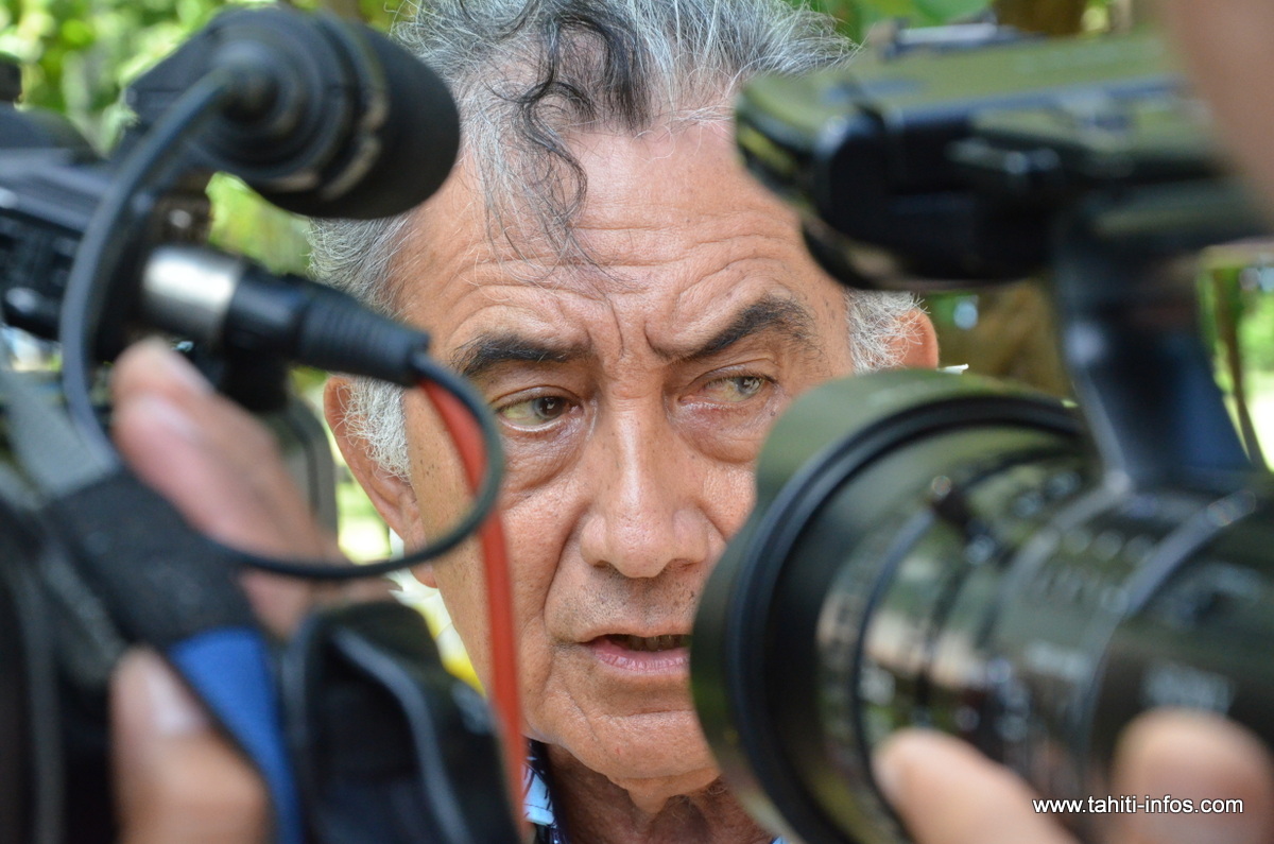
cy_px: 422
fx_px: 4238
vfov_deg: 11.4
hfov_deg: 17.1
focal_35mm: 120
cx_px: 637
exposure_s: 1/500
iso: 2500
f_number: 11
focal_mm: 80
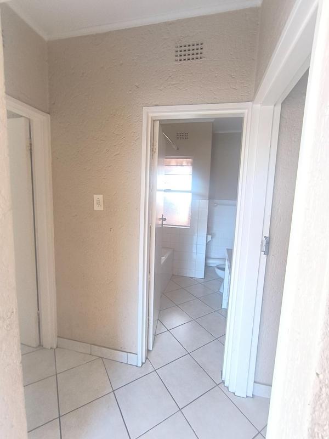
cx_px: 164
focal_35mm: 16
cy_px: 220
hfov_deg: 78.1
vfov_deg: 94.5
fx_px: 203
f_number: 2.2
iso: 200
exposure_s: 1/50
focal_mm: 1.65
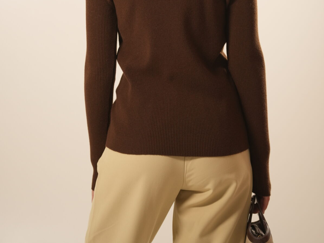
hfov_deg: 9.9
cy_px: 9
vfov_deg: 7.4
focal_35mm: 200
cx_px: 163
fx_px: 1872
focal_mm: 138
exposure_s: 1/125
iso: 1250
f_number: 4
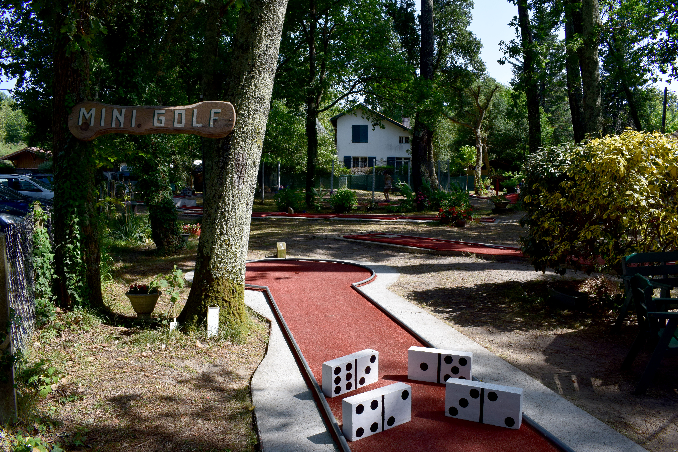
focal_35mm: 30
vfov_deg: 43.6
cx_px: 339
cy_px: 226
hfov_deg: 61.9
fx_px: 565
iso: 400
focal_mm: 20
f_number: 11
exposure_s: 1/400
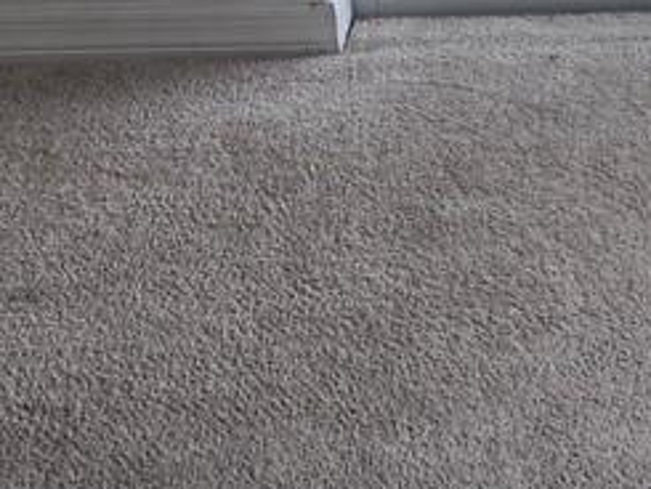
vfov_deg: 8.2
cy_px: -1068
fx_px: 2822
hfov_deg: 12.6
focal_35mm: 150
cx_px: 935
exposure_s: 1/292
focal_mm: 5.4
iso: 25
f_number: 1.8
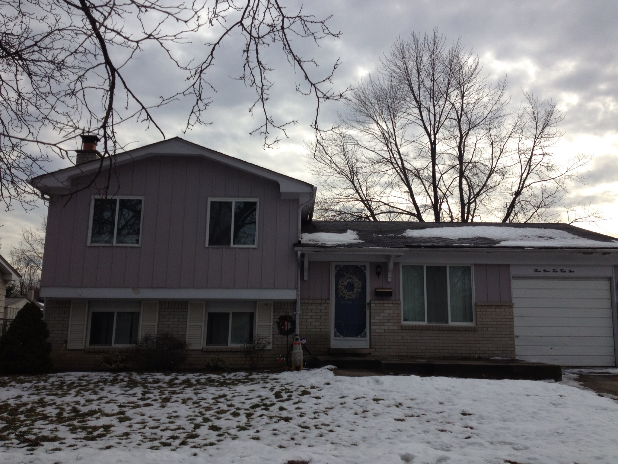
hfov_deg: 52.6
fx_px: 625
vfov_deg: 40.7
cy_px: 232
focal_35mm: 35
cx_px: 309
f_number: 2.4
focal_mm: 4.28
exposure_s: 1/1672
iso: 50
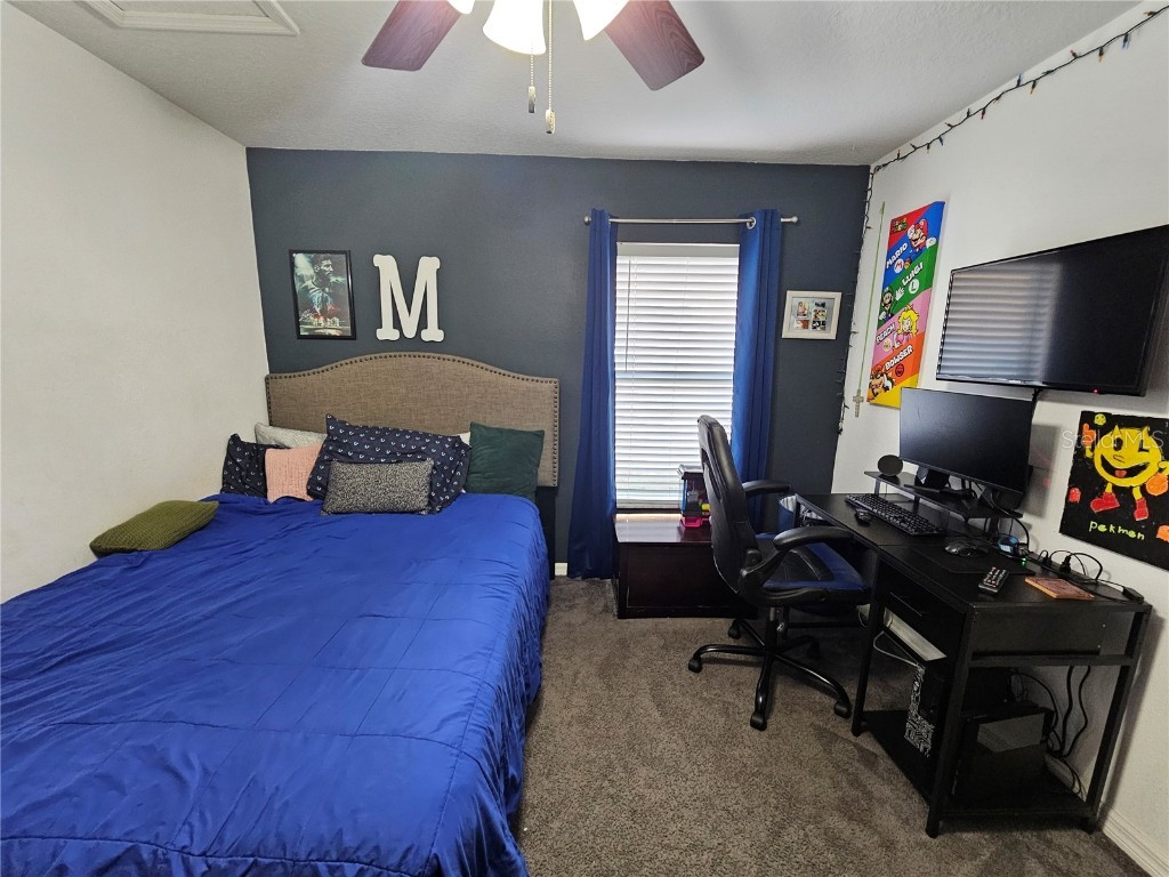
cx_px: 584
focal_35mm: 13
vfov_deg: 89.9
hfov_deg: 106.2
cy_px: 438
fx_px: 439
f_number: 2.2
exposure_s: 1/30
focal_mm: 2.2
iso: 400
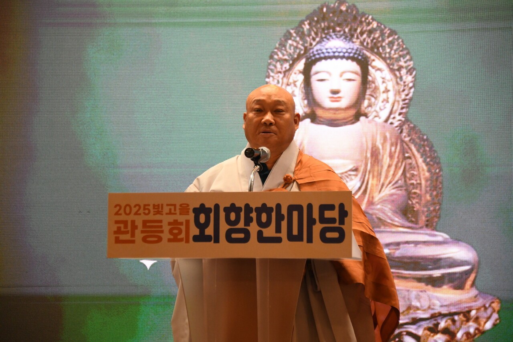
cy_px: 171
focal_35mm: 150
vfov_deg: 9.1
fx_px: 2137
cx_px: 256
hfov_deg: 13.7
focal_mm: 150
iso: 4000
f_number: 5.6
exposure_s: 1/160
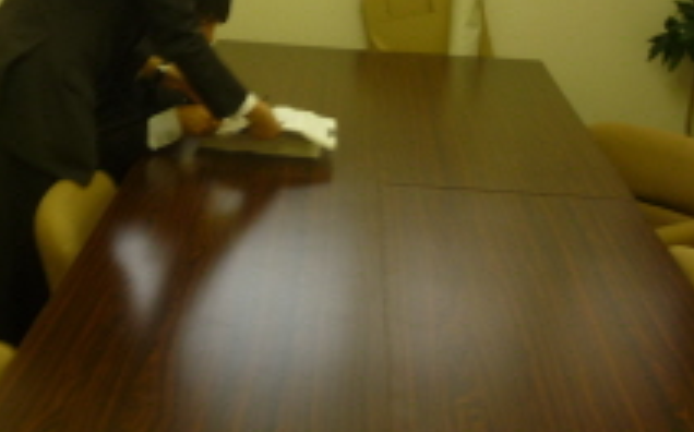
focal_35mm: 66
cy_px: -23
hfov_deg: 30.2
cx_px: 121
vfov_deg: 19.0
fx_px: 1247
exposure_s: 1/30
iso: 125
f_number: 2.8
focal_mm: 5.5
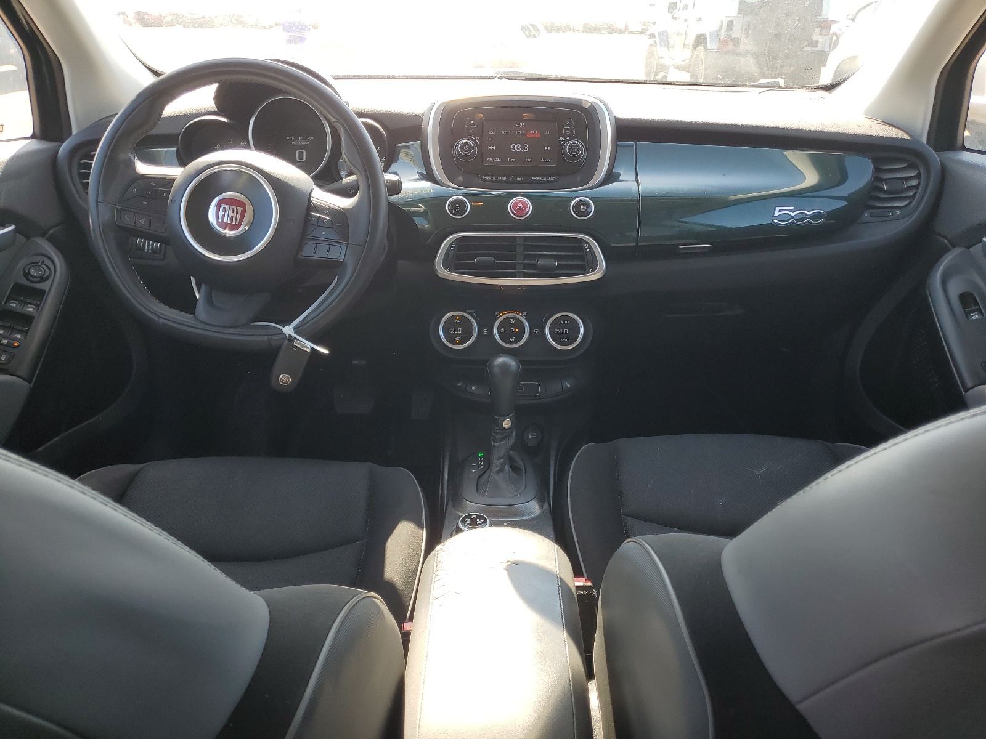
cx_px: 493
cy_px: 370
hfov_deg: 67.3
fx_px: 741
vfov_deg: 53.1
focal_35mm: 26
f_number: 1.5
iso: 50
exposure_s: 1/303
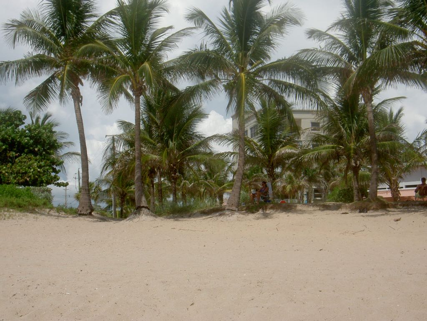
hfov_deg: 32.2
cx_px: 214
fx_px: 740
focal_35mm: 60
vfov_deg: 24.4
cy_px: 160
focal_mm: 9.9
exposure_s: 1/500
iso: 50
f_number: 6.4
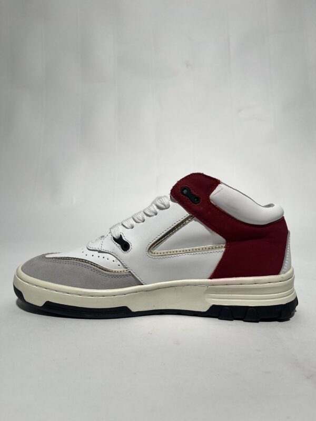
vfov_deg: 67.3
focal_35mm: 26
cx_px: 158
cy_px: 210
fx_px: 316
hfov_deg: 53.1
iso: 50
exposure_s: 1/615
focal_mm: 5.1
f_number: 1.6
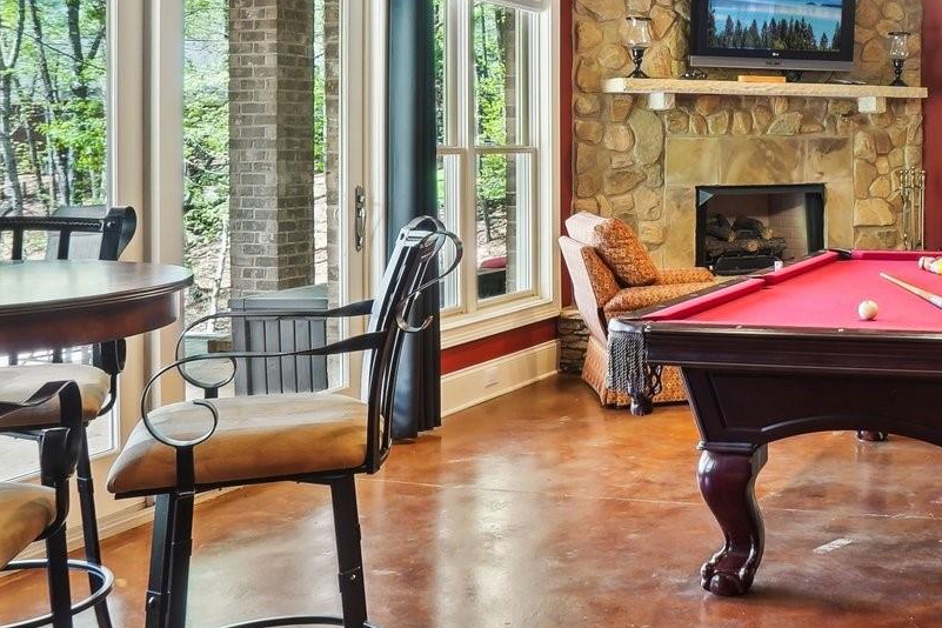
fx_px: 1204
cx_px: 878
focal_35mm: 46
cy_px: 156
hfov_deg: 39.1
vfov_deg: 28.8
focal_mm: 18
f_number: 8
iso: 400
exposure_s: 1/6
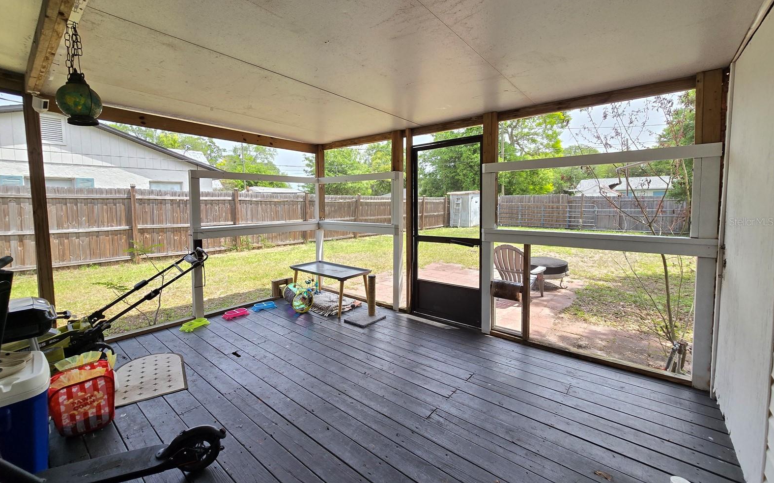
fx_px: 295
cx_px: 382
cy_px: 221
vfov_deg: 78.5
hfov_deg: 105.3
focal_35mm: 14
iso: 50
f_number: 2.2
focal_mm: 2.2
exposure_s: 1/298
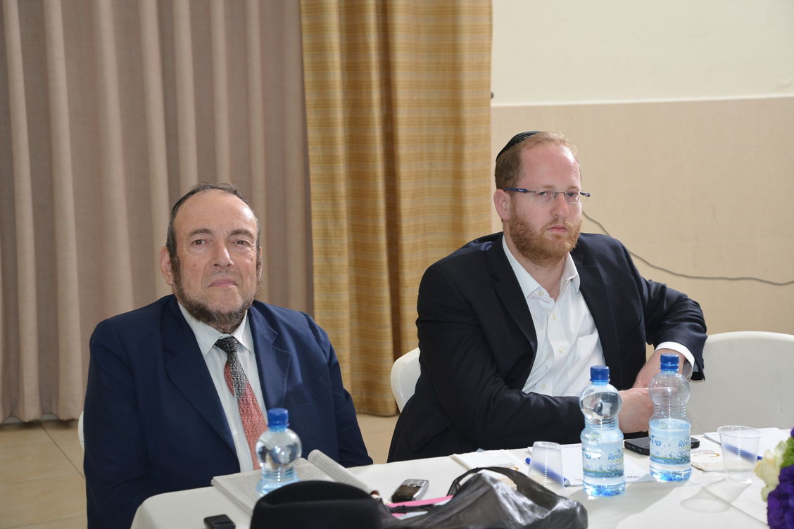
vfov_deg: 20.6
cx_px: 397
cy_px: 264
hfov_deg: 30.5
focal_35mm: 66
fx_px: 1456
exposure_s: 1/160
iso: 800
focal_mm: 66
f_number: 5.6
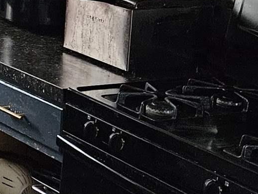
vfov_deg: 10.7
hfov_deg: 13.1
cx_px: -202
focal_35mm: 136
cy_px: -54
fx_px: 1014
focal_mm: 5.4
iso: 640
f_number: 1.8
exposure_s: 1/120
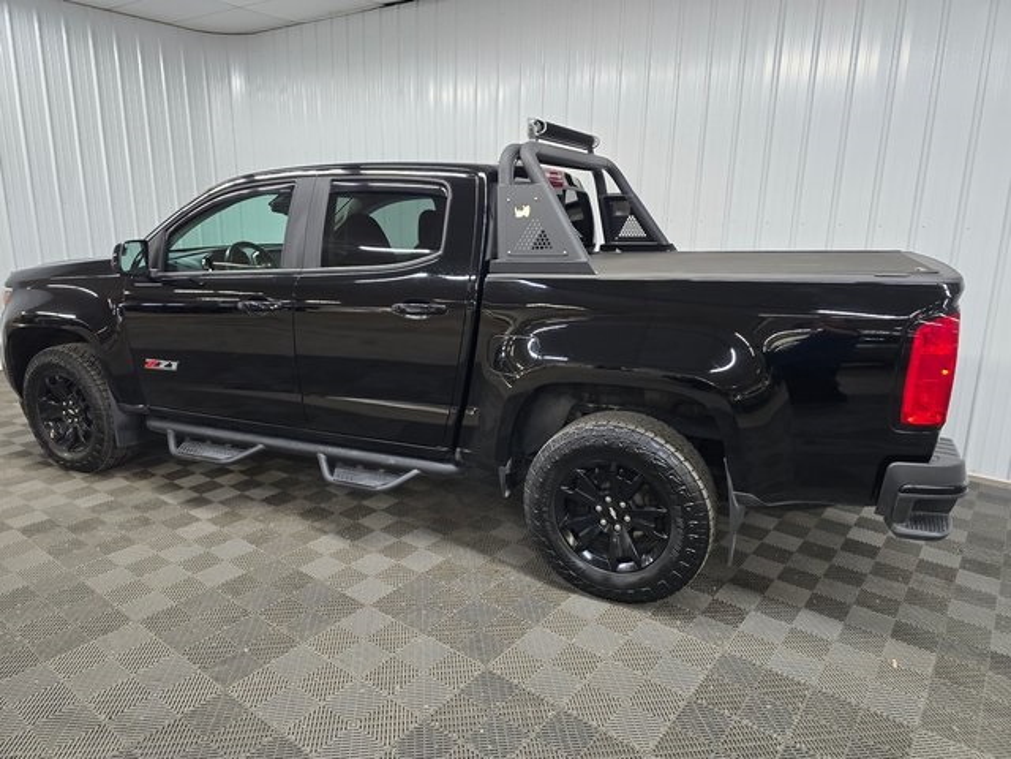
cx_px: 506
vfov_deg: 58.9
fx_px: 672
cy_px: 380
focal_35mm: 23
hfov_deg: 73.9
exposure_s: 1/120
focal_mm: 6.3
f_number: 1.7
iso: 400
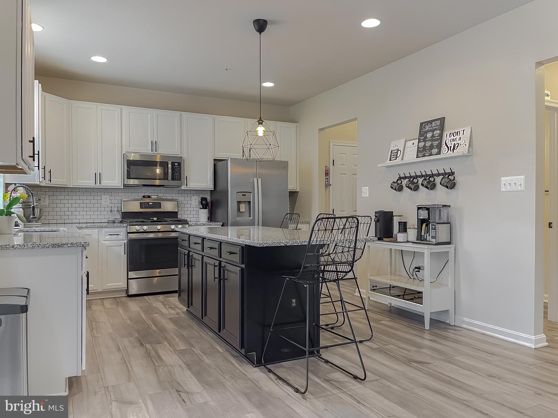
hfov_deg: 67.3
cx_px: 279
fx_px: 419
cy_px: 209
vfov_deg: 53.1
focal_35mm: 26
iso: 125
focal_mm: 5.1
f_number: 1.6
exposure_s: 1/60
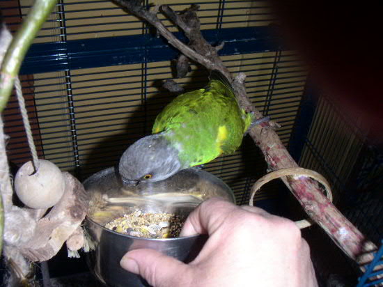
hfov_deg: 49.0
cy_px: 144
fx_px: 420
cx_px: 192
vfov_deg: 37.7
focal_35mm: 38
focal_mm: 6
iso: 160
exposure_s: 1/50
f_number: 6.6
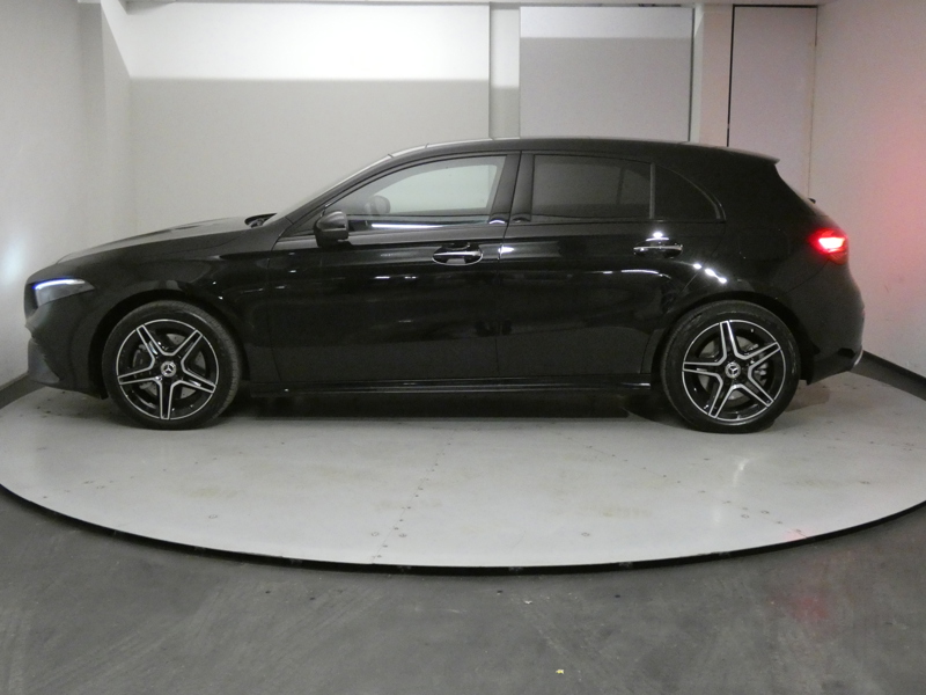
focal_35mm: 41
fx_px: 1097
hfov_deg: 45.8
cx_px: 463
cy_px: 348
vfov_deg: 35.1
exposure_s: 1/80
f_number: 3.6
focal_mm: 7.3
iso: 1600
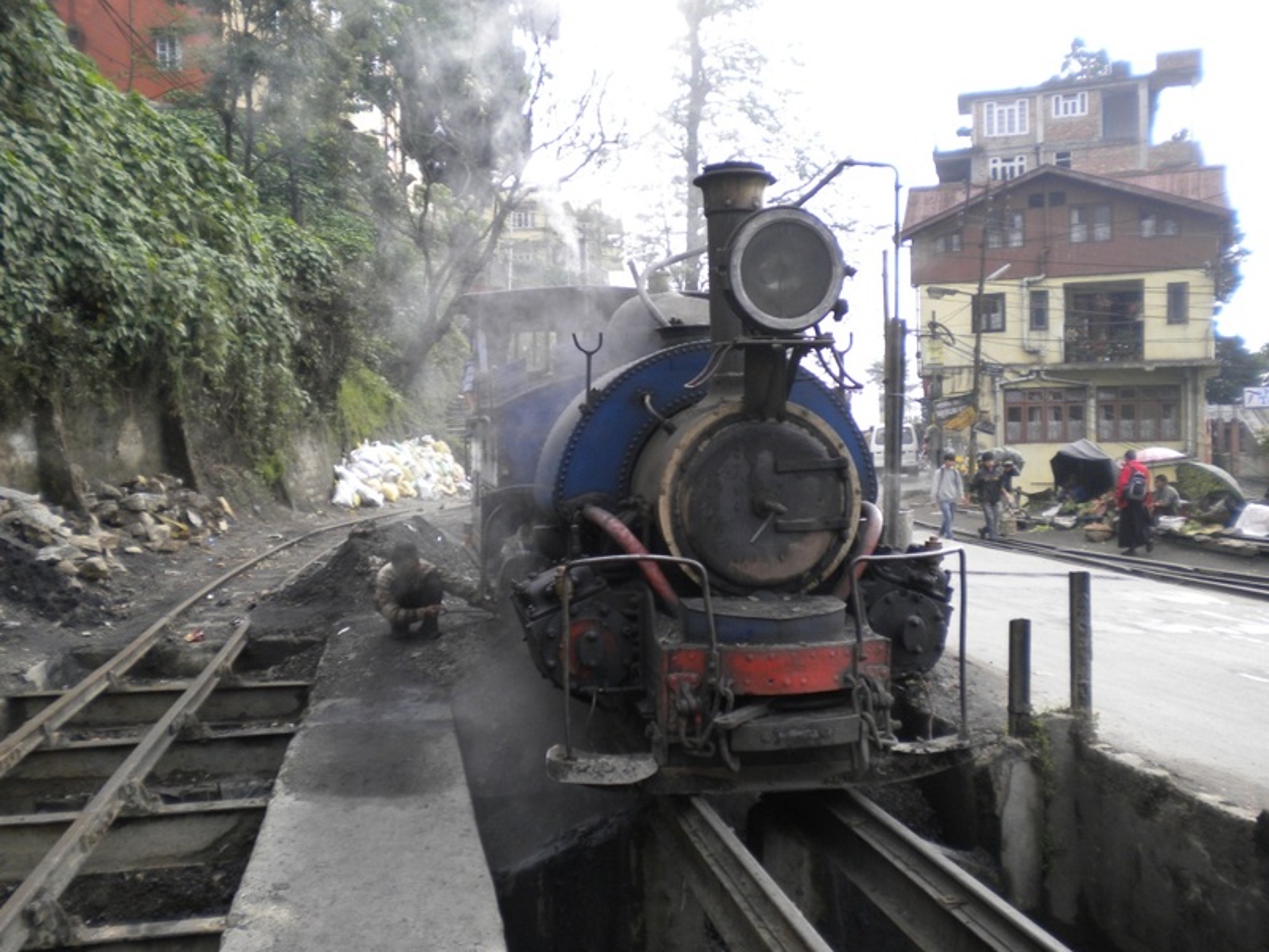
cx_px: 634
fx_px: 1283
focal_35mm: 35
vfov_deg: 40.7
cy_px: 476
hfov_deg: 52.6
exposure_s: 1/188
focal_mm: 6.3
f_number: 3.1
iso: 100
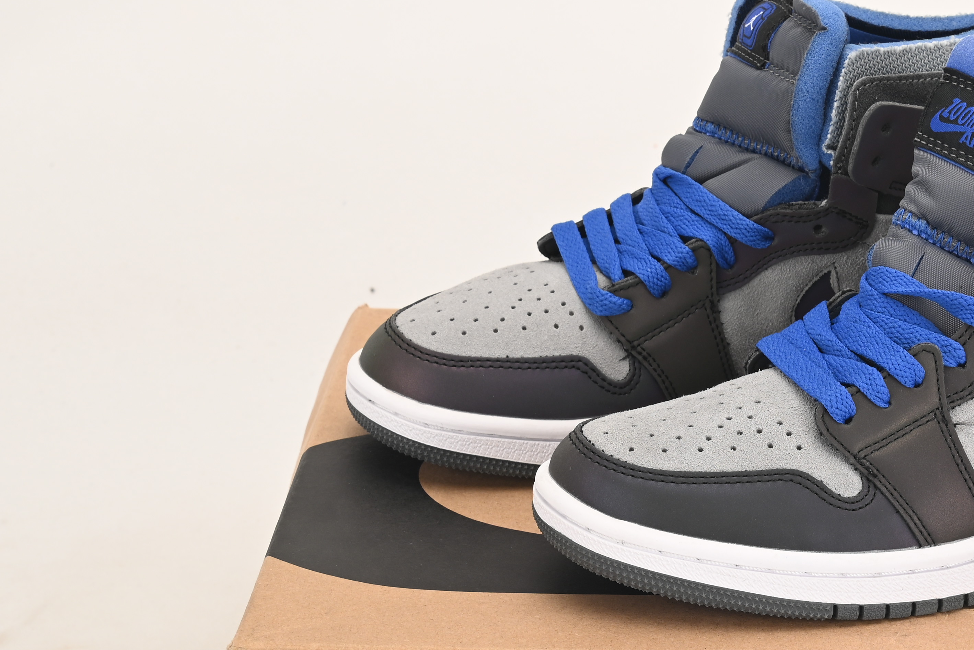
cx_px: 829
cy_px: 515
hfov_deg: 19.0
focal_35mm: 106
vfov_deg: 12.9
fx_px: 2869
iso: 100
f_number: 11
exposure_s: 1/200
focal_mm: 50
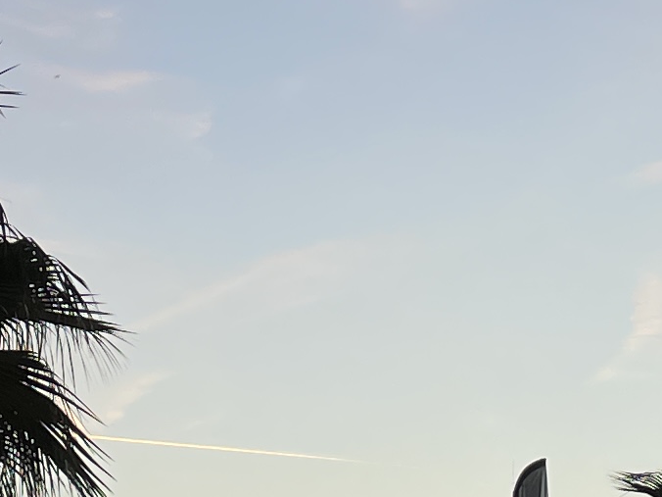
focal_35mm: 155
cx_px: 243
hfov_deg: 12.7
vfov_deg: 9.5
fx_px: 2964
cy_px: -67
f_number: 1.6
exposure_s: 1/230
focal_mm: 4.2
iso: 32
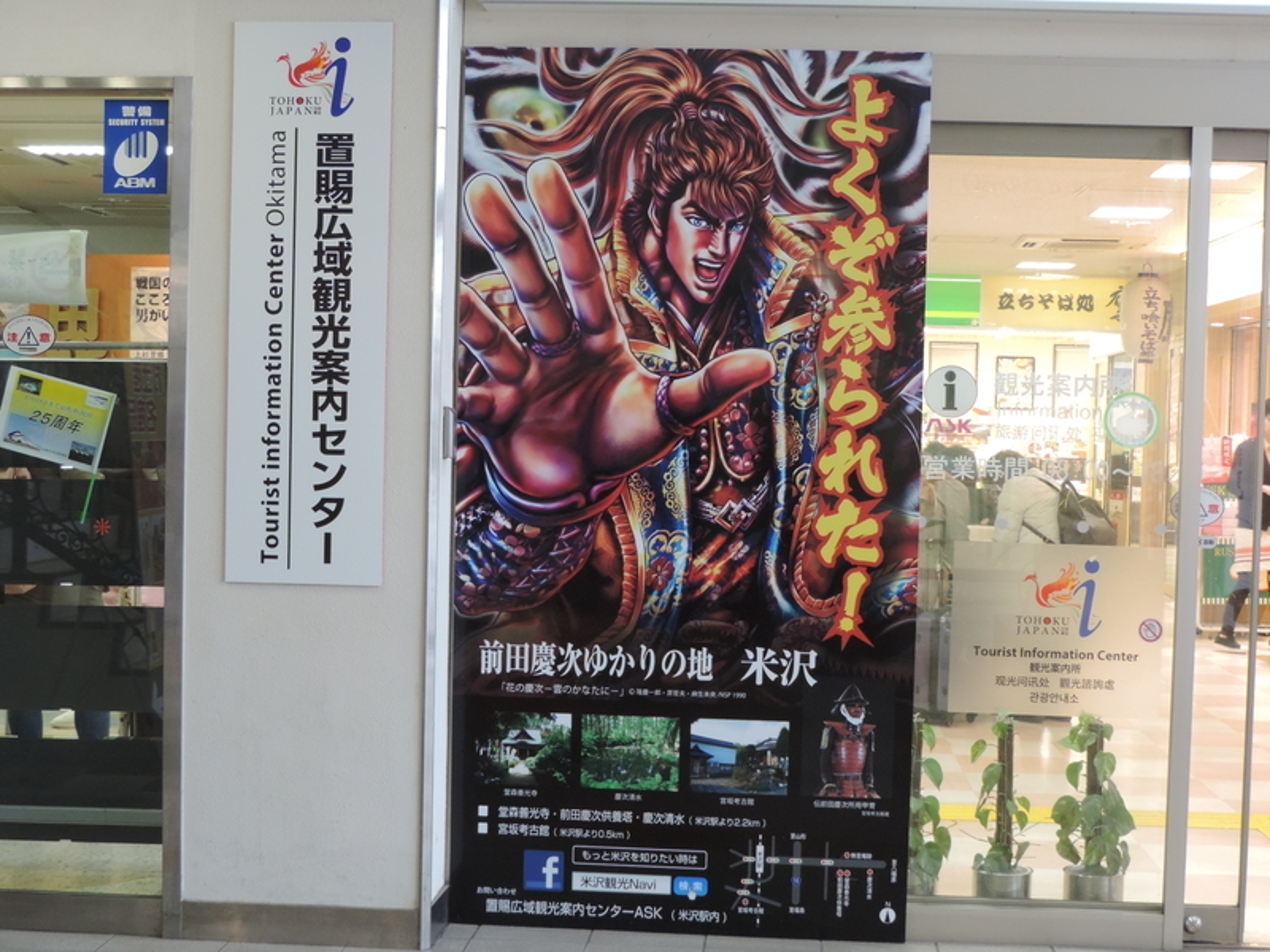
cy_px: 476
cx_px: 635
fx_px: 2018
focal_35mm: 55
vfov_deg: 26.6
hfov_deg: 34.9
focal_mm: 9.8
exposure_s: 1/25
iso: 400
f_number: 3.7
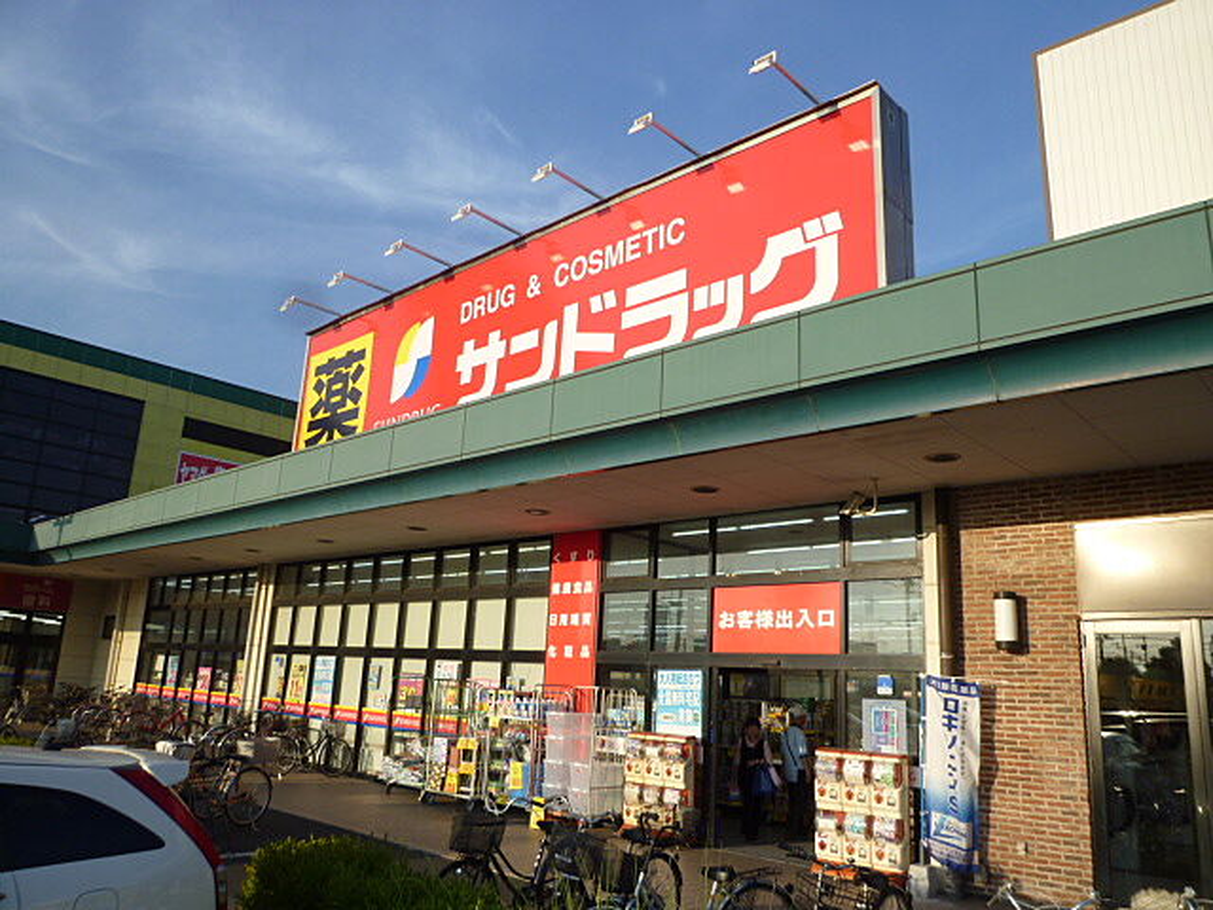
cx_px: 606
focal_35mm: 25
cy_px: 455
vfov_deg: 54.9
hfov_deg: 69.4
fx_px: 876
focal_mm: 4.5
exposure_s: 1/320
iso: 80
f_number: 4
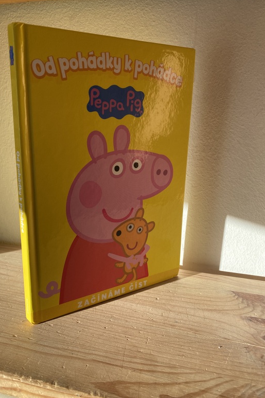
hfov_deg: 46.3
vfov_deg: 65.5
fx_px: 309
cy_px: 197
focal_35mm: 28
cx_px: 118
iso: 32
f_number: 1.8
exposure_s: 1/345
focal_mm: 4.25
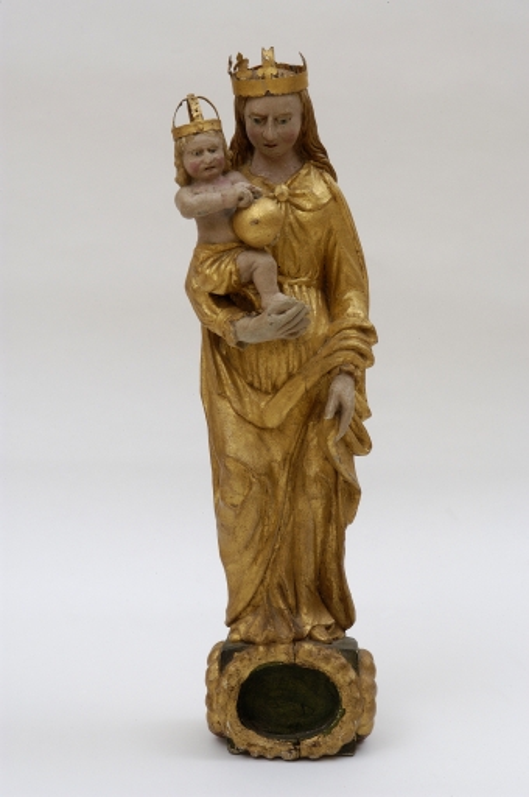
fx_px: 2155
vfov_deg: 20.9
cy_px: 398
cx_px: 264
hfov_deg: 14.0
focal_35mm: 98
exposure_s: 1/60
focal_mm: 65
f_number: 22
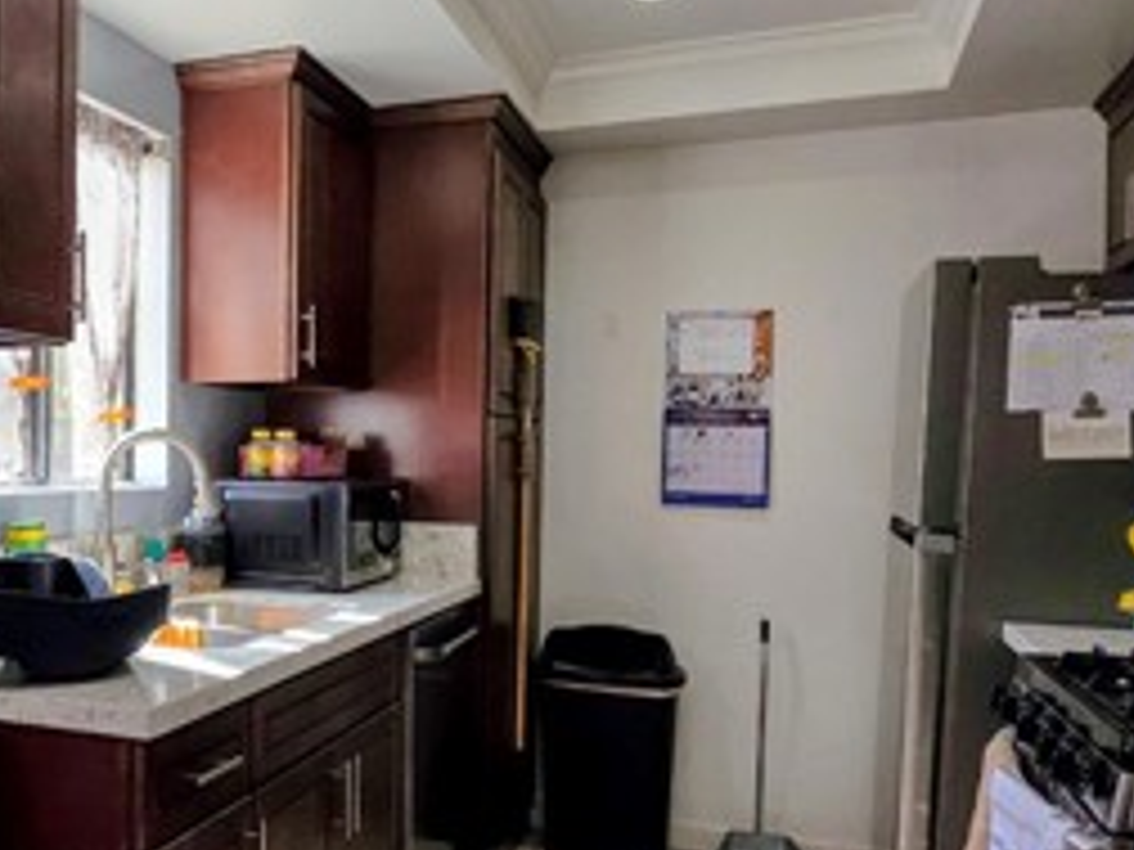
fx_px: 1081
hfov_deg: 51.2
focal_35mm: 33
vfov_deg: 42.9
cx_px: 194
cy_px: 450
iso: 32
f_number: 1.9
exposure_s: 1/120
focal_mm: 2.2
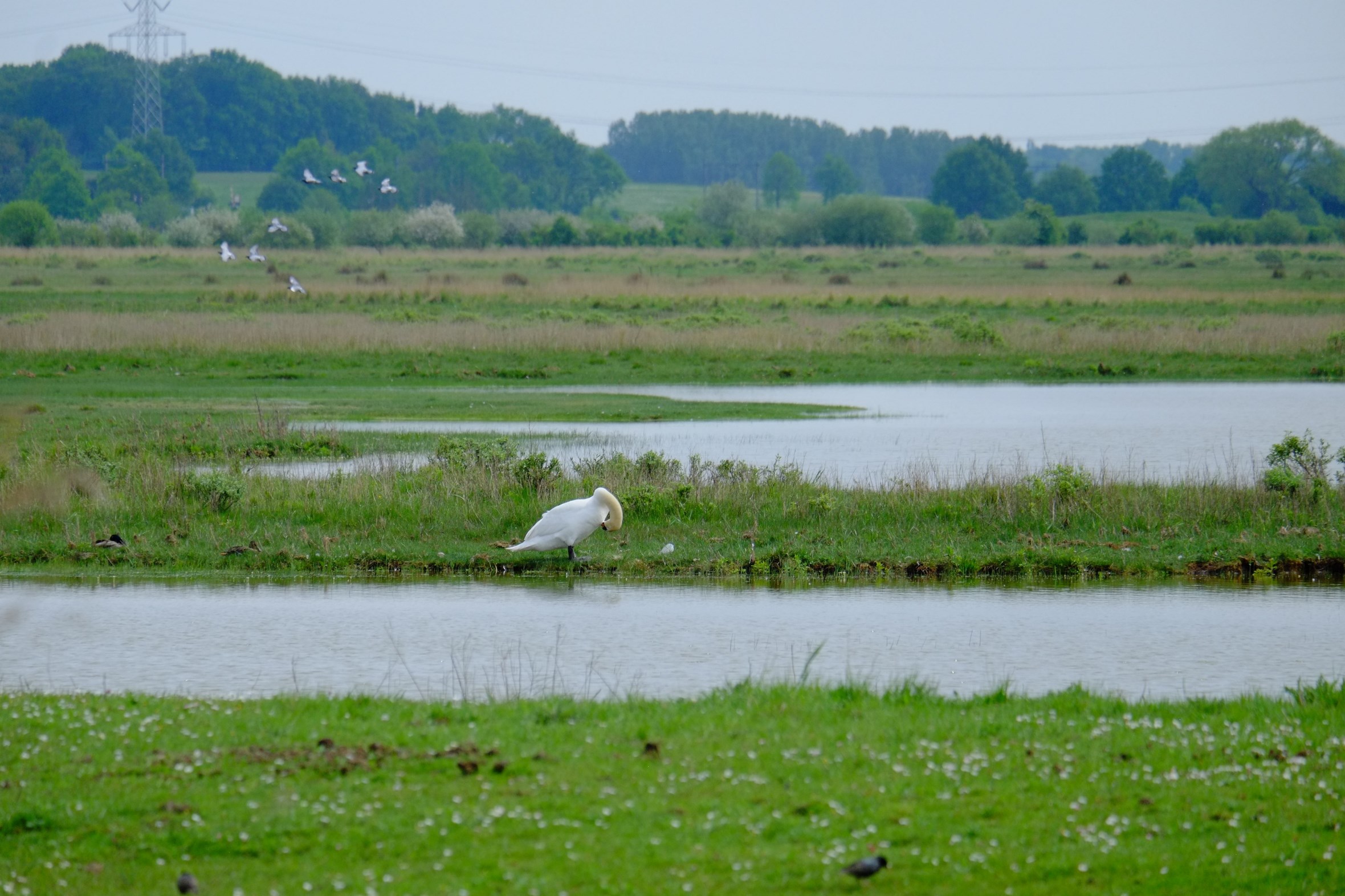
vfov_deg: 4.0
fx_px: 12888
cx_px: 672
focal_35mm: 345
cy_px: 448
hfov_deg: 6.0
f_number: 7.1
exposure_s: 1/1700
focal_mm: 230
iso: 800
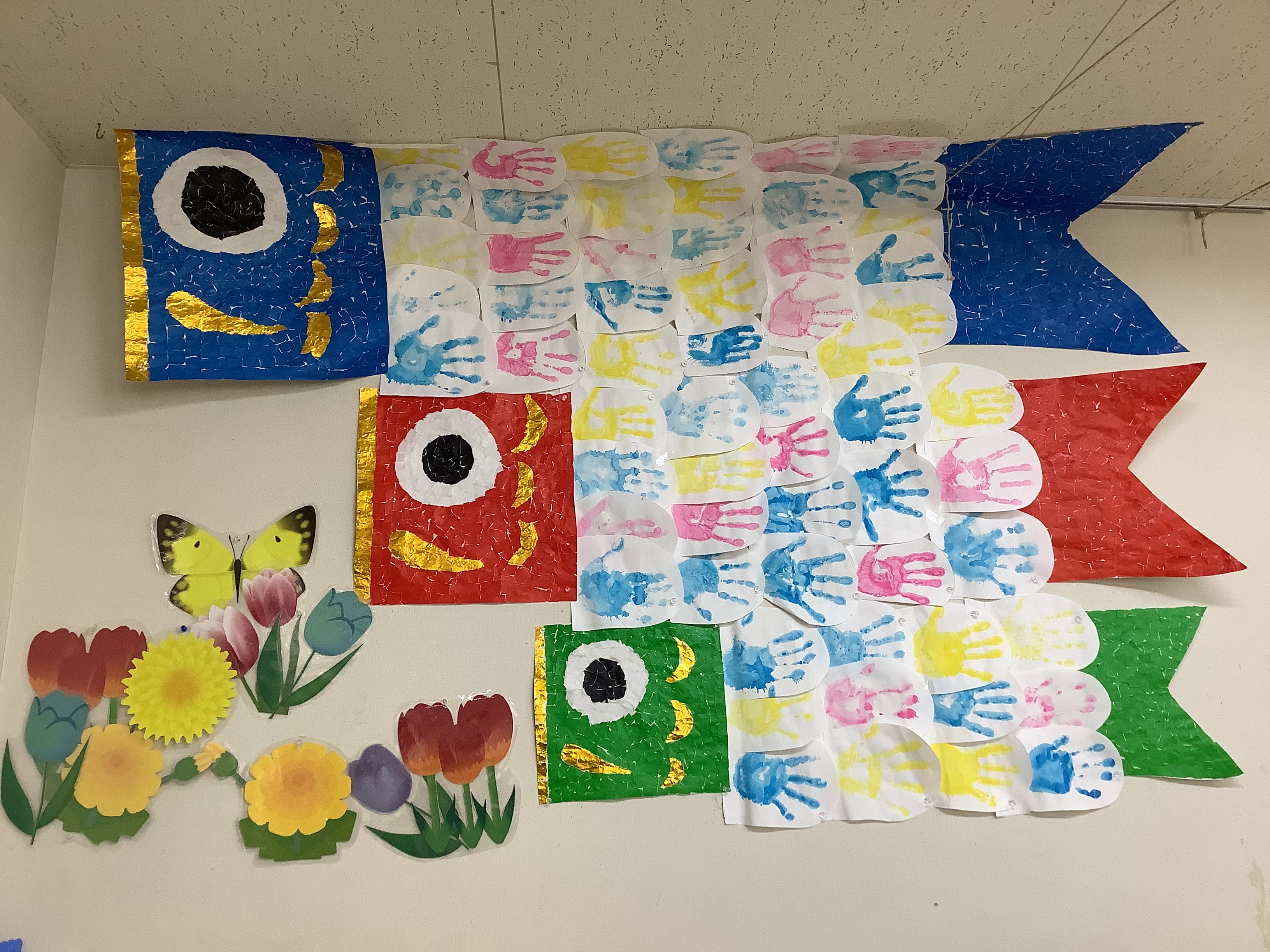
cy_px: 476
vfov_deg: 45.4
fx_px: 1137
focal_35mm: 31
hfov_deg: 58.4
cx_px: 635
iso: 80
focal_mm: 3.3
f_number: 2.4
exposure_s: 1/50
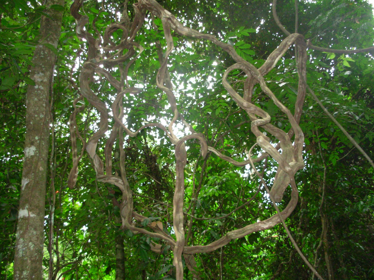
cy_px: 140
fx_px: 411
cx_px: 187
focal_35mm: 38
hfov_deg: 49.0
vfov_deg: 37.7
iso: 146
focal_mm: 6.3
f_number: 2.9
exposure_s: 1/93.2
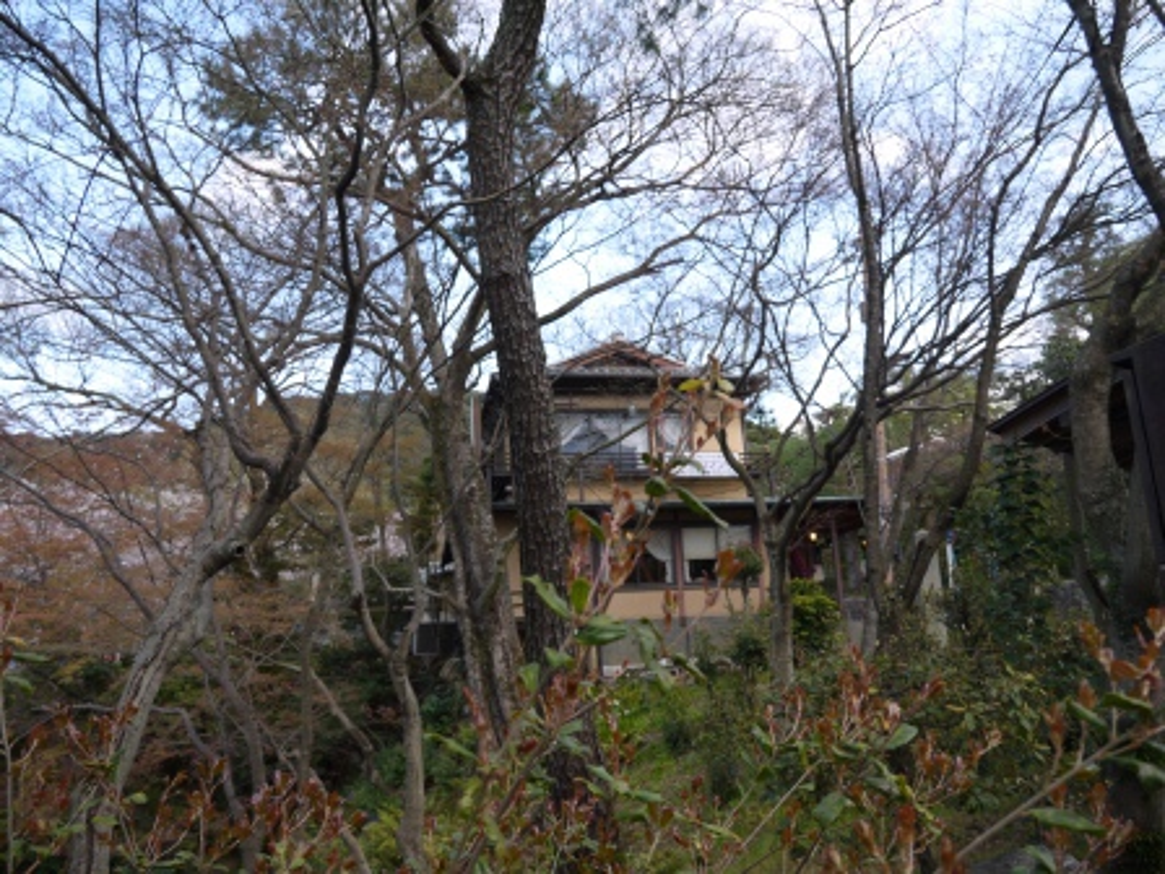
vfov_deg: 49.7
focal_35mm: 28
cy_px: 437
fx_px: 942
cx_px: 582
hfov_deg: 63.4
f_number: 4.5
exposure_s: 1/160
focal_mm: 14
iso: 160
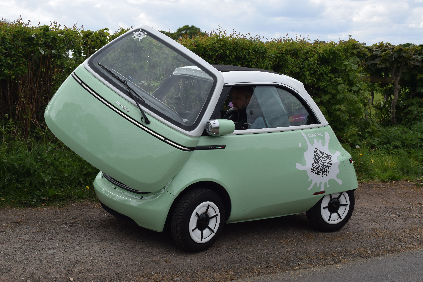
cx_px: 212
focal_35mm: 60
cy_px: 141
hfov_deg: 33.4
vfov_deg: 22.6
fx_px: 705
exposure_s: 1/320
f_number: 9
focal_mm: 40
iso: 200
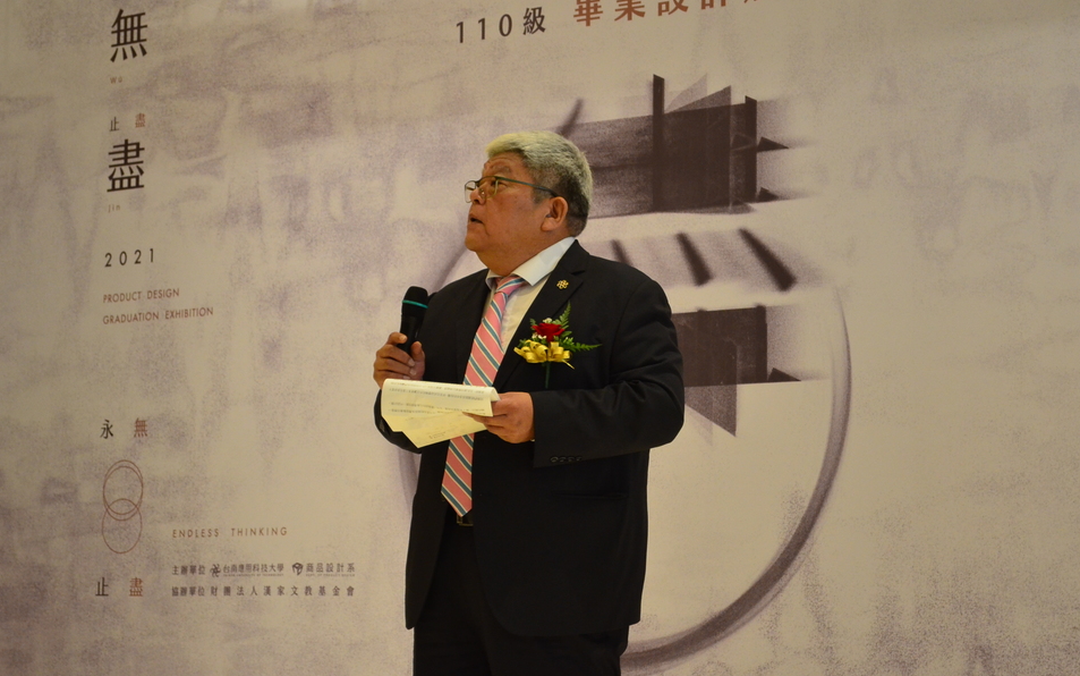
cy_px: 320
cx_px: 537
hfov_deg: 24.5
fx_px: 2488
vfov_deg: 15.5
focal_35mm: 85
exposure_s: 1/125
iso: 1600
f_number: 5.6
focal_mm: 55
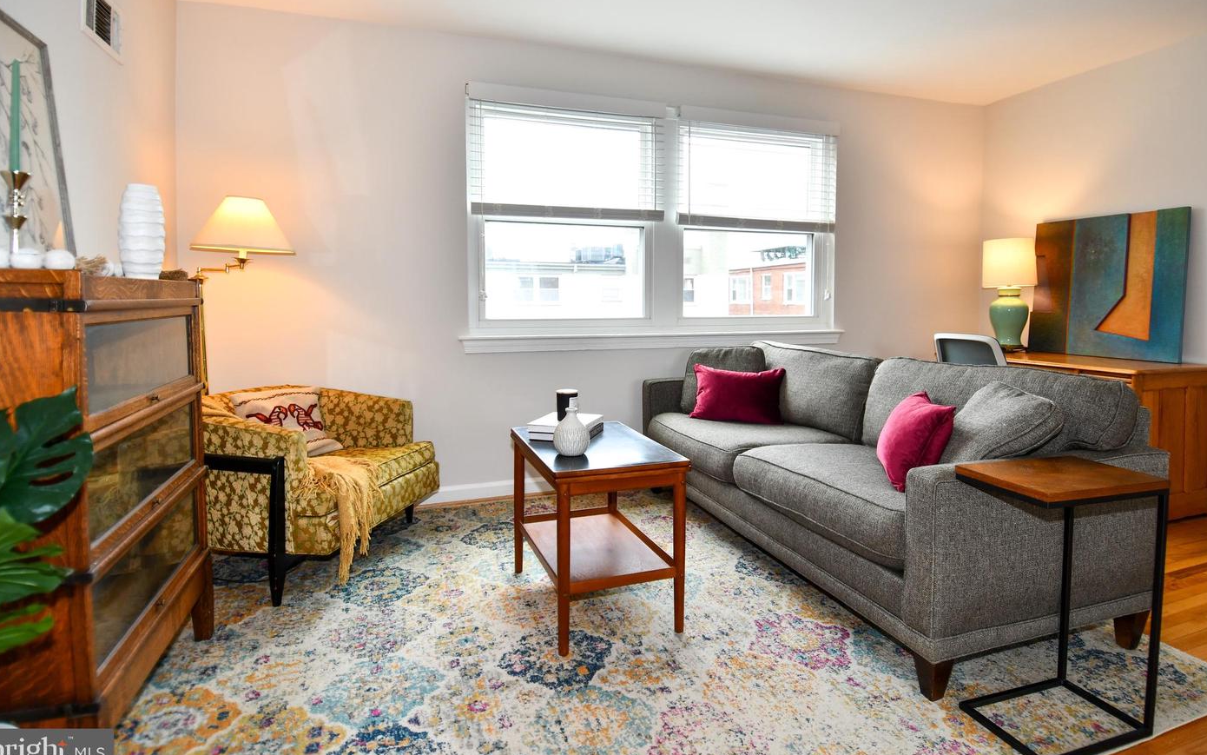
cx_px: 604
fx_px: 625
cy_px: 356
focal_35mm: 19
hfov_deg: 88.0
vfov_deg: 62.2
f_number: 4.5
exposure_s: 1/80
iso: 200
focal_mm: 12
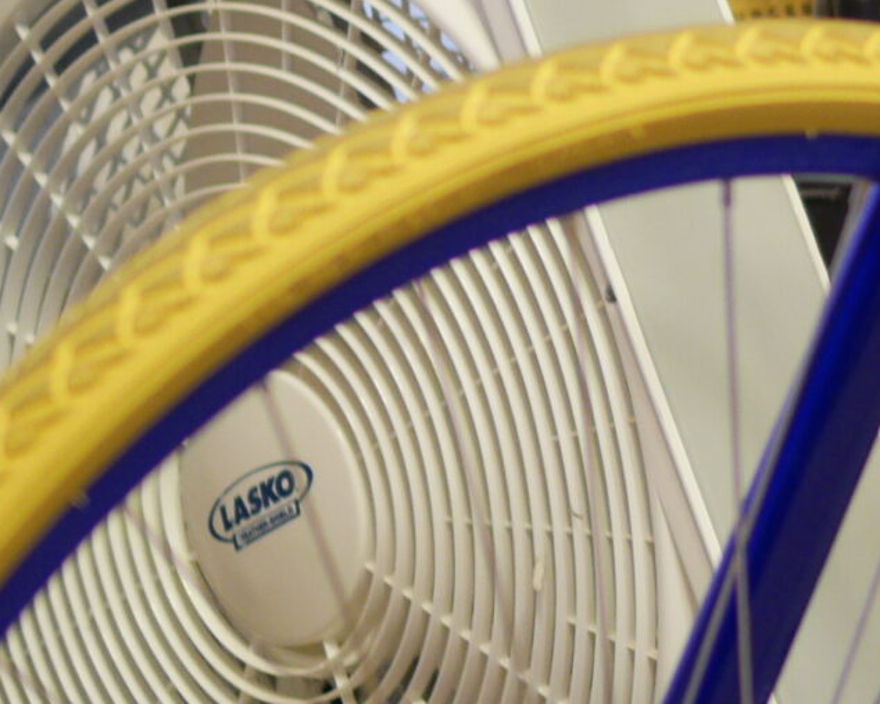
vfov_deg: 7.8
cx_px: 1277
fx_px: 5130
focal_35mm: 197
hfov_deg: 9.6
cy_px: 329
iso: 500
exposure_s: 1/60
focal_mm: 25
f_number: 1.4
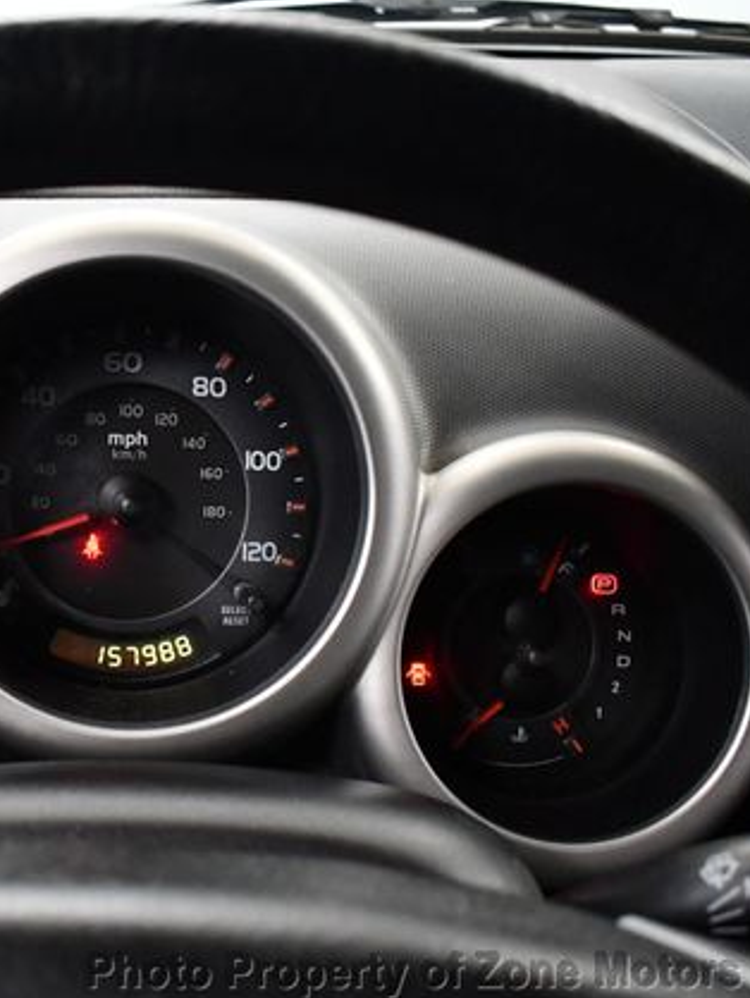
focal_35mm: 53
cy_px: 506
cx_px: 57
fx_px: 1530
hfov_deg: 26.5
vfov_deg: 36.2
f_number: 3.5
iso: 3200
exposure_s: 1/125
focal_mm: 18
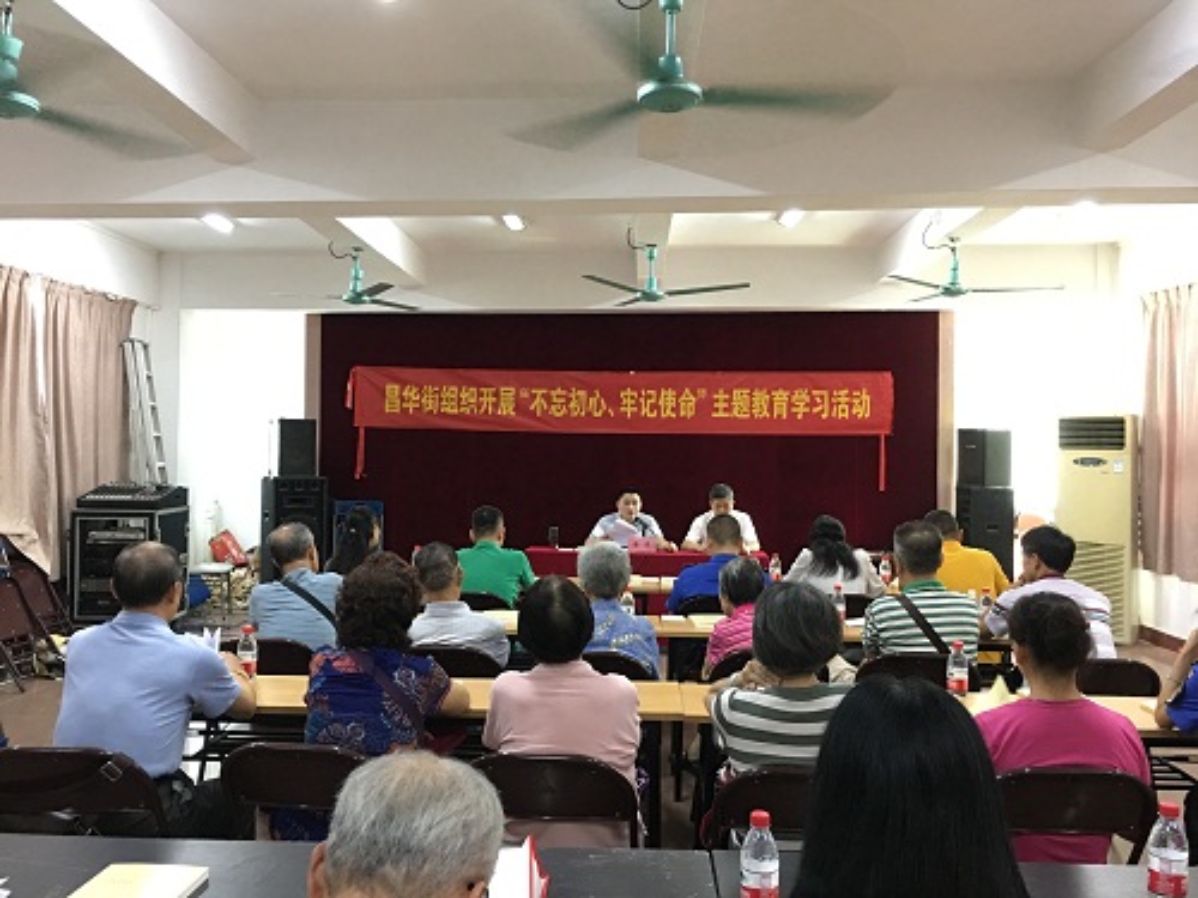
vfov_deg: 48.2
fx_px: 1004
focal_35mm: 29
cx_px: 599
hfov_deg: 61.7
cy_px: 449
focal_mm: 4.15
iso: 125
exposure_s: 1/8
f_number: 2.2
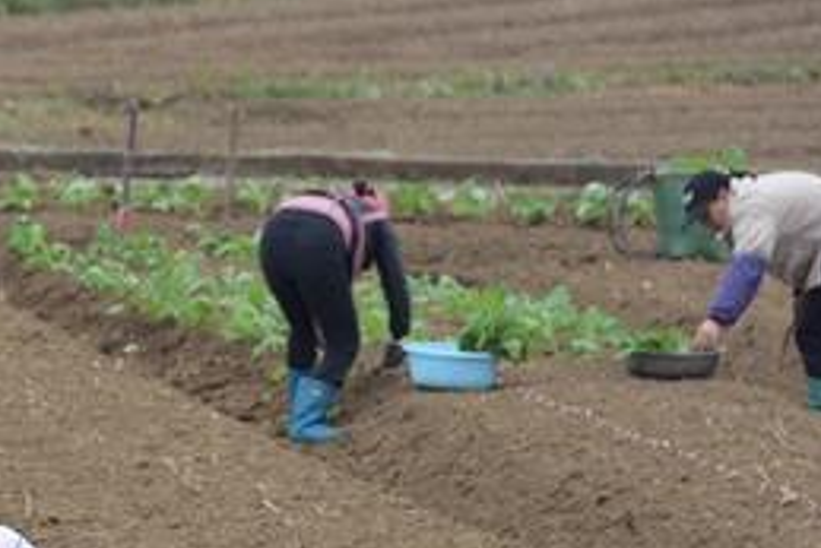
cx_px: -16
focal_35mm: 330
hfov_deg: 6.2
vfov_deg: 4.2
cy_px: 581
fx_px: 7533
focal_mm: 95
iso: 220
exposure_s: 1/160
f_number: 5.3
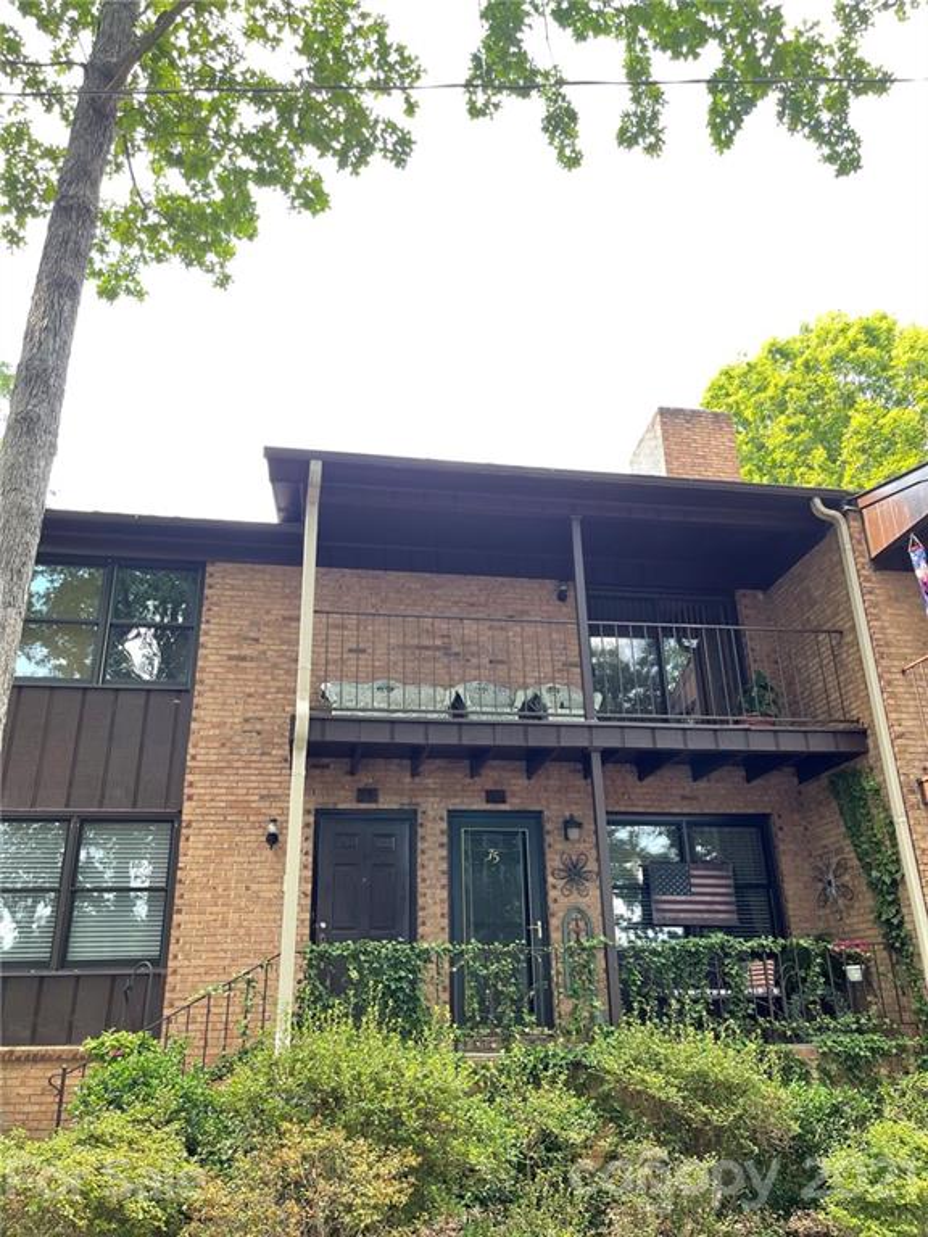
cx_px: 464
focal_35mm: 26
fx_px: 929
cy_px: 618
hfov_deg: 53.1
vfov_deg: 67.3
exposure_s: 1/121
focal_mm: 5.1
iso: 80
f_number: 1.6
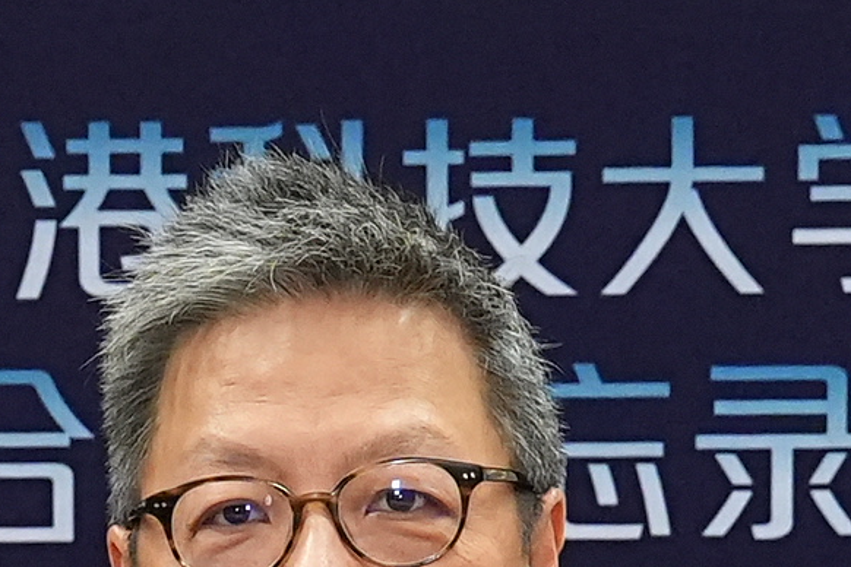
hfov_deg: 6.8
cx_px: -300
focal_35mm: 301
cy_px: 1385
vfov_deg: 4.5
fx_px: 7115
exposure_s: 1/100
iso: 5000
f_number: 6.3
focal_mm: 38
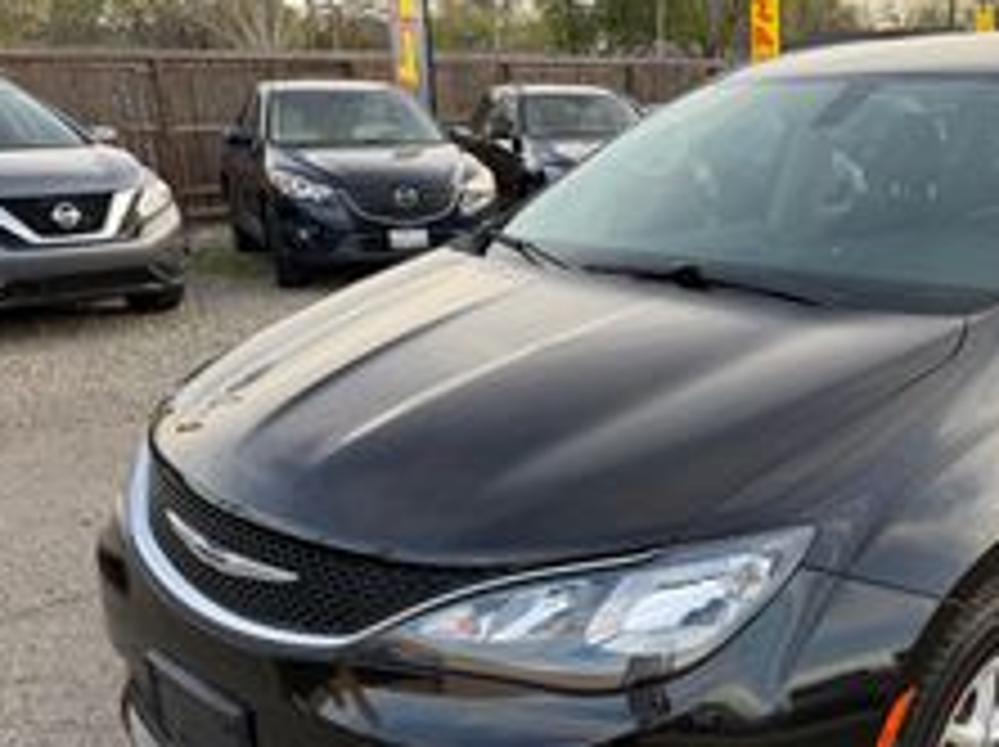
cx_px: 778
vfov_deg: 36.4
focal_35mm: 39
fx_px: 1124
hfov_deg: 45.8
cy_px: 495
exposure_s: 1/391
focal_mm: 6.76
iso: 100
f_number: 1.78
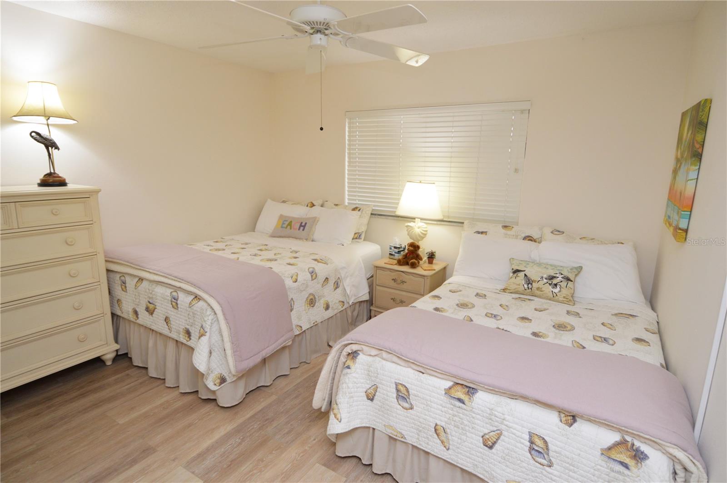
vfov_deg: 67.3
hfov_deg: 90.1
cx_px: 364
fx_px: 363
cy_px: 242
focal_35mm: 18
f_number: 4
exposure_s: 1/60
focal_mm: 12
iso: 560
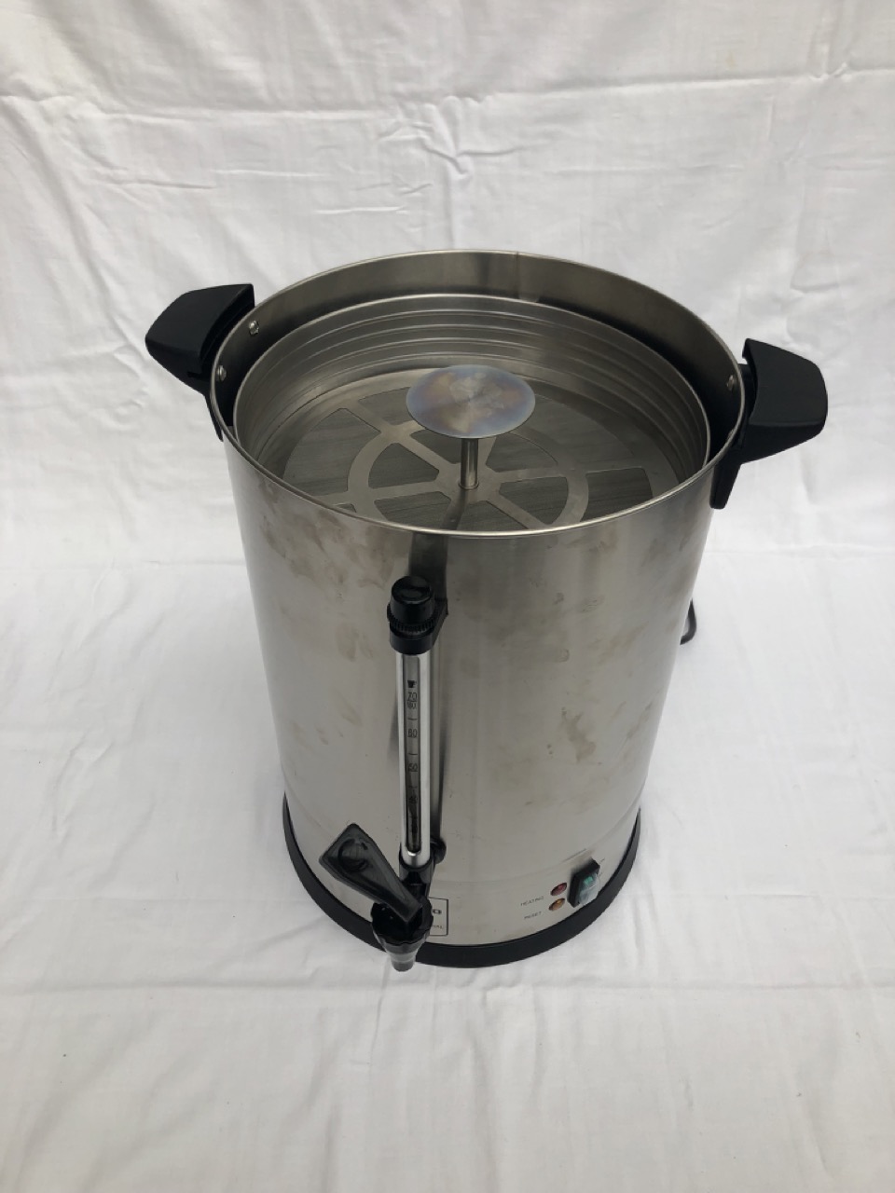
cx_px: 448
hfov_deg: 49.7
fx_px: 965
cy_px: 596
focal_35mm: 28
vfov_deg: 63.4
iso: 32
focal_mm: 3.99
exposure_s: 1/120
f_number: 1.8
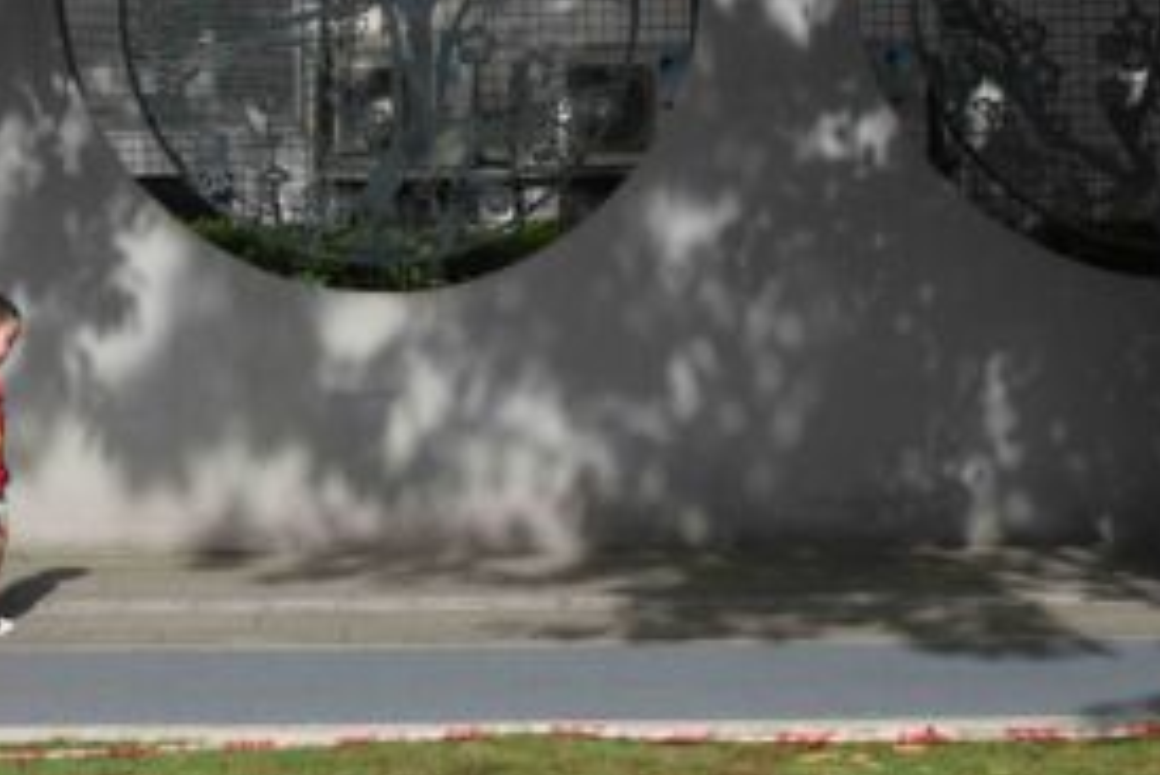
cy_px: 157
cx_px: 303
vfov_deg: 15.1
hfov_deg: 22.4
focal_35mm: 90
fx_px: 2901
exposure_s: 1/250
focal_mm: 55
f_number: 8
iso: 200
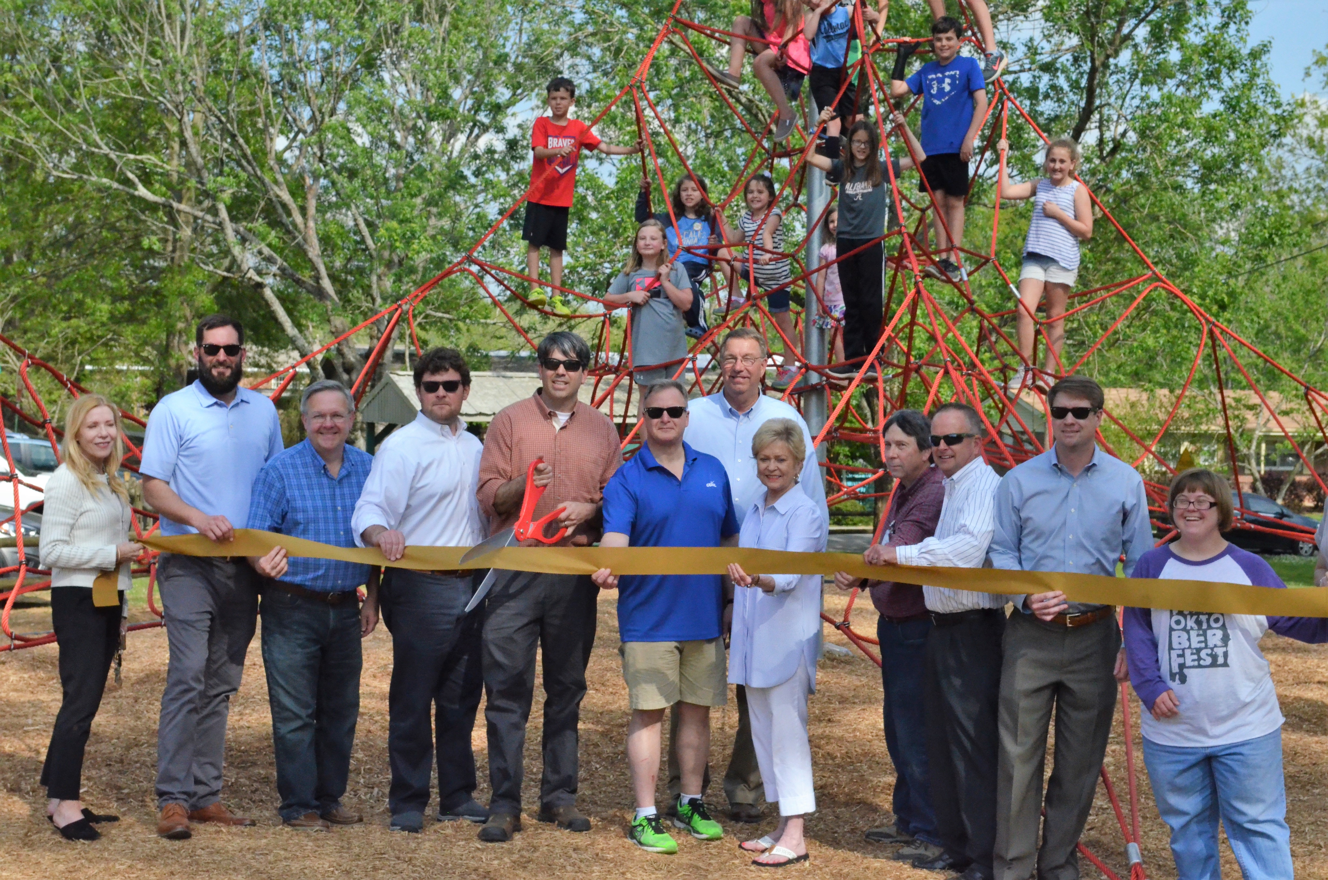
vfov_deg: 22.5
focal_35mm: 60
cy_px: 440
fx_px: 2209
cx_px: 664
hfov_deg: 33.5
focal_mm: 40
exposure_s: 1/3200
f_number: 9
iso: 2500
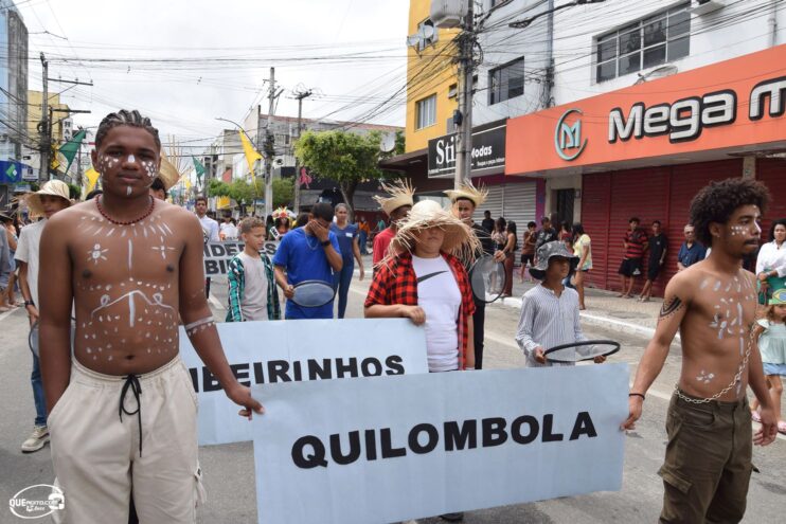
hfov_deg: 67.4
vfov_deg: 47.9
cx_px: 393
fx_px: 590
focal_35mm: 27
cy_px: 262
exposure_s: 1/320
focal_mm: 18
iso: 200
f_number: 9
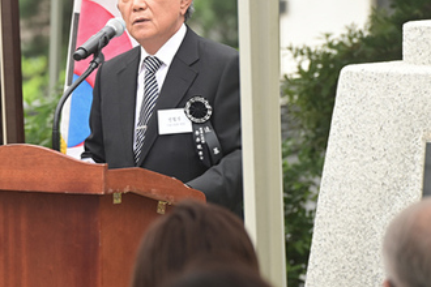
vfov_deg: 3.5
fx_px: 4645
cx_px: 39
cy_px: 104
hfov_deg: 5.3
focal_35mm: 388
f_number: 6.3
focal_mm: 200
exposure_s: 1/100
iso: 200
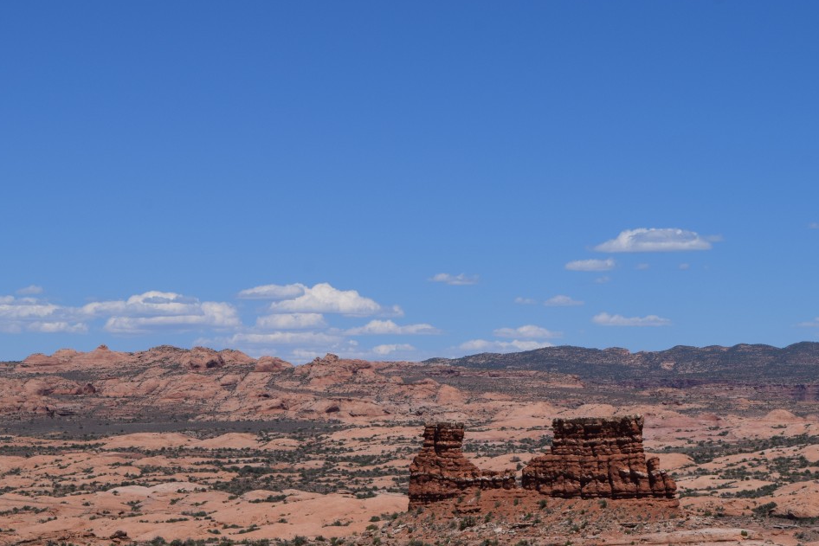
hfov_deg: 17.4
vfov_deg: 11.6
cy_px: 317
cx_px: 508
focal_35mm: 118
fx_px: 2678
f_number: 11
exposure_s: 1/500
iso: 200
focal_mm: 55
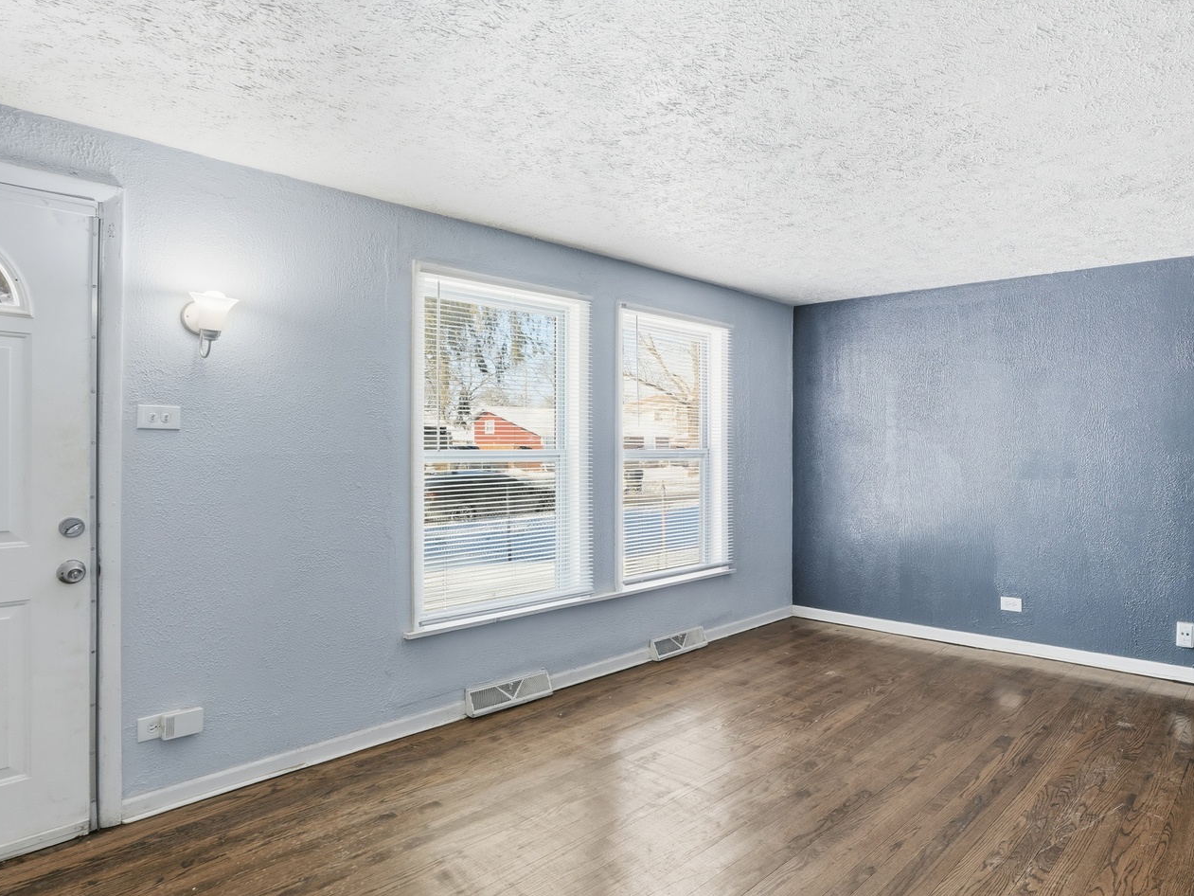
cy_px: 461
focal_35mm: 21
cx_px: 708
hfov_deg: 78.2
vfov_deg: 63.4
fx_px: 724
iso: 800
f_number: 8
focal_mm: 17
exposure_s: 1/400
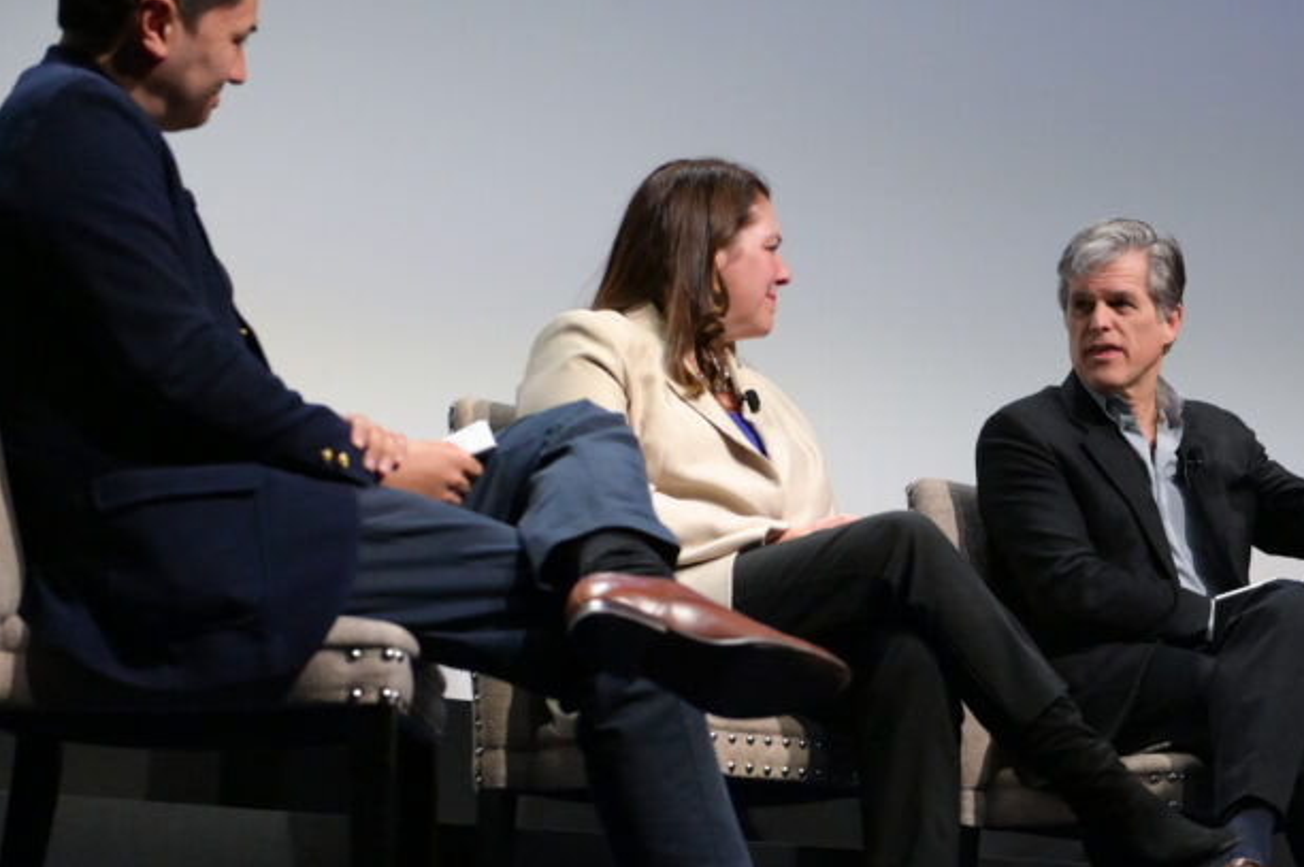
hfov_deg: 21.9
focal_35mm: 92
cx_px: 1055
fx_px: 3330
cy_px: 555
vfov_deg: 14.8
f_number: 3.5
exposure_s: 1/320
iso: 8000
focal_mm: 55
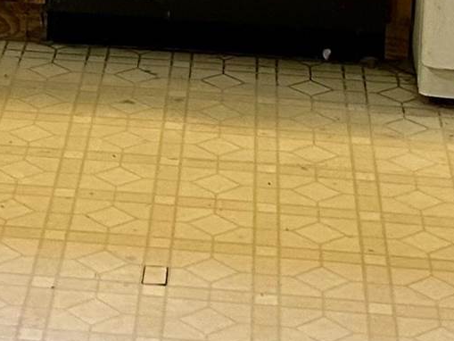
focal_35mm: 157
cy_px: -440
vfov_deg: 8.7
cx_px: -18
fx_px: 2060
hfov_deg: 12.4
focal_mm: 5.7
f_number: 1.5
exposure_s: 1/60
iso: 200
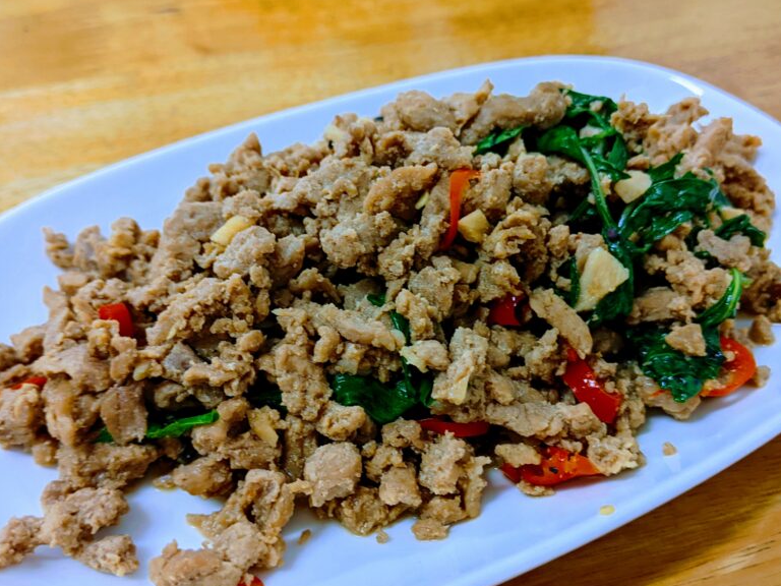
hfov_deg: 51.3
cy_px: 316
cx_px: 421
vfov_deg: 39.6
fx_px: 812
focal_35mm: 36
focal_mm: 4.44
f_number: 1.8
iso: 77
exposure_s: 1/24
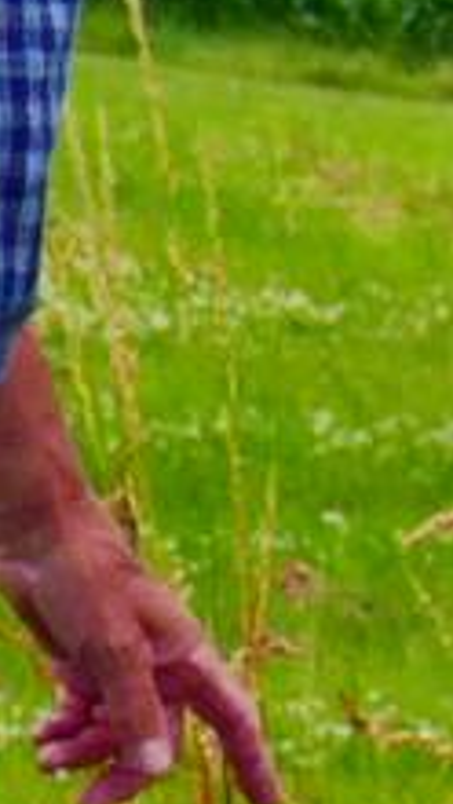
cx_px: 2272
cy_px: -183
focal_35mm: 512
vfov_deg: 4.2
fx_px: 10917
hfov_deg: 2.3
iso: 160
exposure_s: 1/800
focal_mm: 15.3
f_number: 3.8
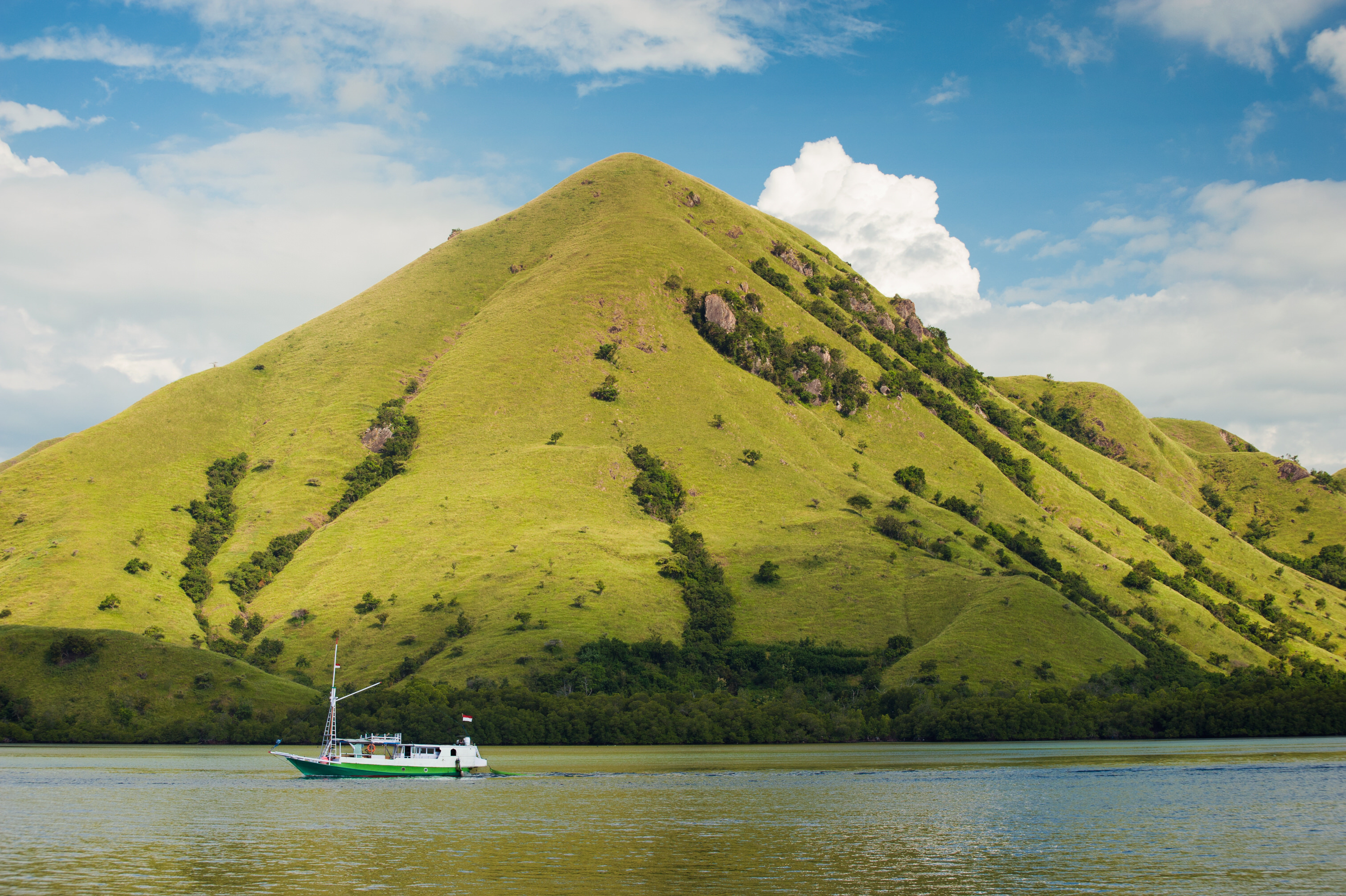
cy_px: 448
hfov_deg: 28.9
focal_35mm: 70
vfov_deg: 19.4
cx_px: 673
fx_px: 2616
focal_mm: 70
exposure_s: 1/320
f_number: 8
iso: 400
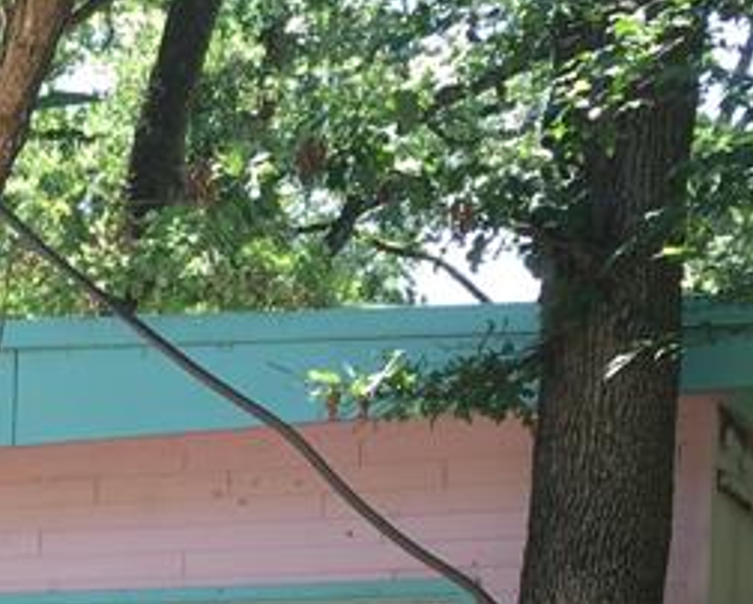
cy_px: 924
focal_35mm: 115
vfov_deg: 12.7
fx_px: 2565
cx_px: -54
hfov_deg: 16.3
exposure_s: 1/120
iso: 32
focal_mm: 4.15
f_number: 2.2
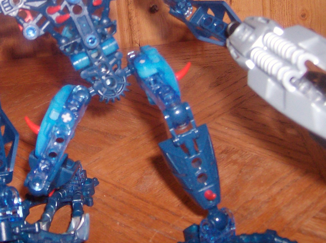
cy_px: 48
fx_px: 620
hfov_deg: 28.8
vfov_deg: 21.9
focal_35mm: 66
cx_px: 67
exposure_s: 1/60
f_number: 2.8
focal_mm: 6
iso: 200
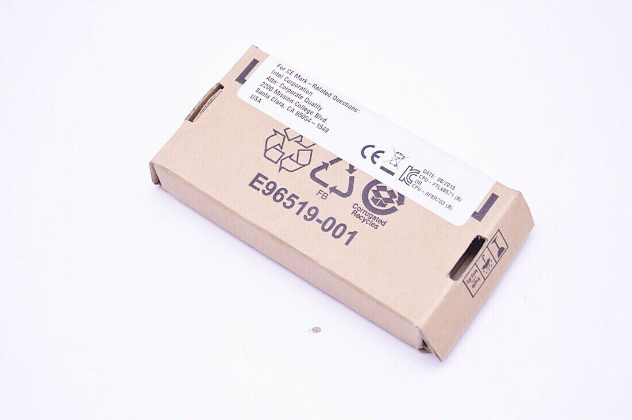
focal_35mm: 68
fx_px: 1184
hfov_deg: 29.9
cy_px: 210
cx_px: 316
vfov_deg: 20.1
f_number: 5.6
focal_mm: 45
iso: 400
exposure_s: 1/160
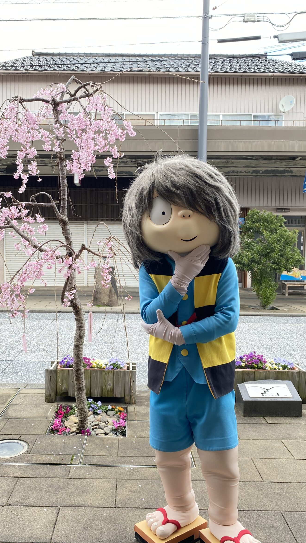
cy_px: 286
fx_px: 447
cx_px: 129
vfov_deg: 62.6
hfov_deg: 37.7
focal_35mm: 31
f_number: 1.8
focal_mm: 4.25
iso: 32
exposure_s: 1/140
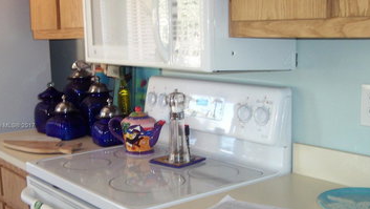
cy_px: 126
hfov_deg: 41.3
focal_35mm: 50
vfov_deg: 24.0
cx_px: 169
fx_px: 491
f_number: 2.8
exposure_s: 1/30
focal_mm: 8
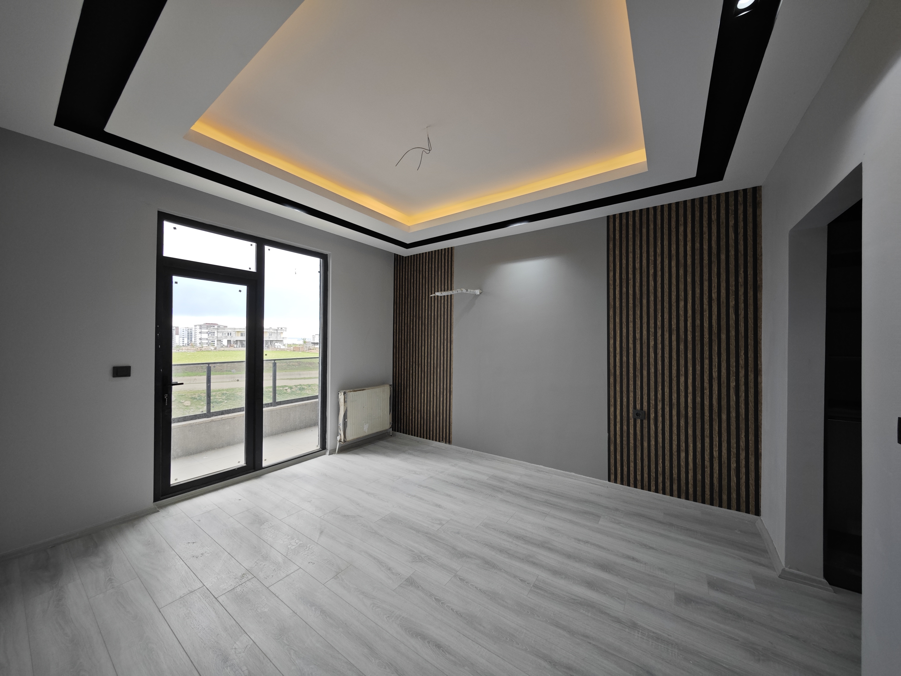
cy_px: 338
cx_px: 450
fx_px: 312
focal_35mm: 12
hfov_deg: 110.5
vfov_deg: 94.5
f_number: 1.8
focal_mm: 2.03
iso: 160
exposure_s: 1/100
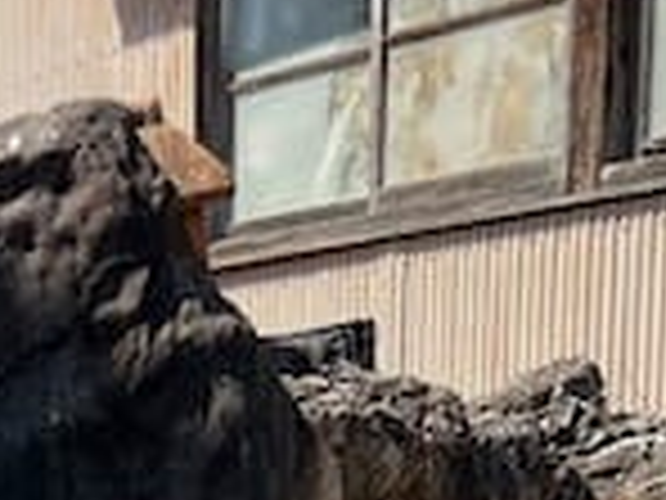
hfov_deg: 13.7
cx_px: -104
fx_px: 2713
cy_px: 1099
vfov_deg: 9.6
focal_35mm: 141
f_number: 1.5
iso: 50
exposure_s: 1/1295
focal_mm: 5.7
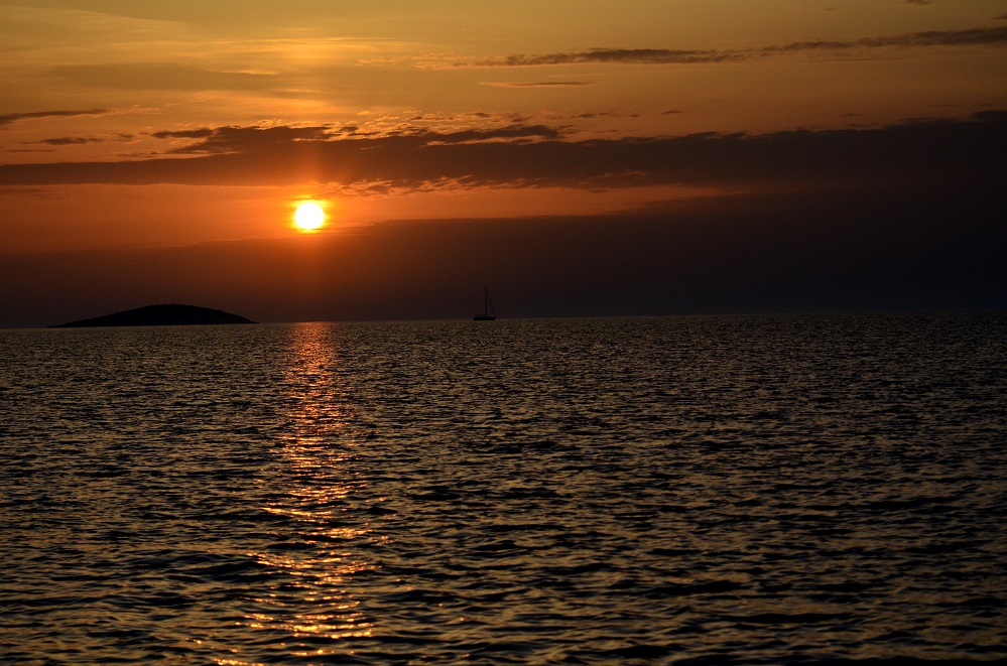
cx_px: 504
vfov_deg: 13.0
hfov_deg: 19.5
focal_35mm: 105
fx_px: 2930
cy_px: 333
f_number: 4.5
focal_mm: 70
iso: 450
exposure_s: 1/8000
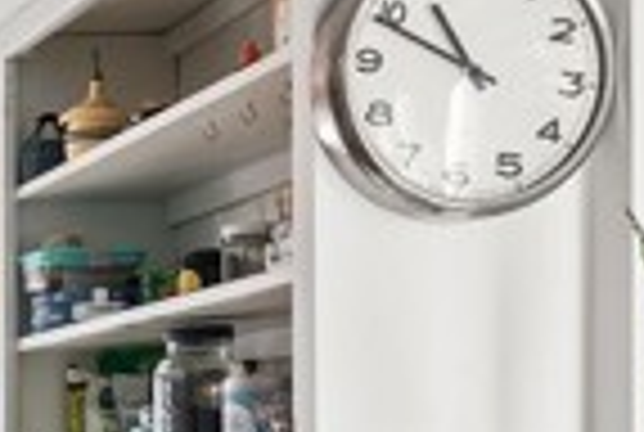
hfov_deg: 18.5
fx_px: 1524
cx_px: -522
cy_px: 486
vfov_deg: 15.7
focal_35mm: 85
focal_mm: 19
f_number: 10
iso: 125
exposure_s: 1/6
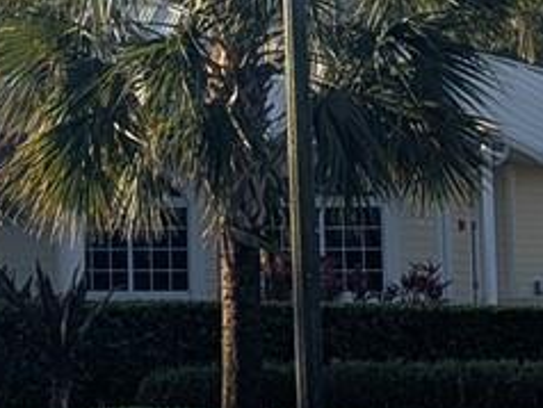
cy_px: -294
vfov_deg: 6.9
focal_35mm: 210
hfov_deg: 9.2
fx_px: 3297
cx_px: -181
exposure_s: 1/649
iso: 22
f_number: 1.68
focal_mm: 6.9
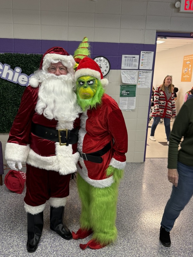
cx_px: 78
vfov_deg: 60.0
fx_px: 223
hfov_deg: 46.6
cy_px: 131
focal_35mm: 30
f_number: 1.78
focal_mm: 6.76
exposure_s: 1/60
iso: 160
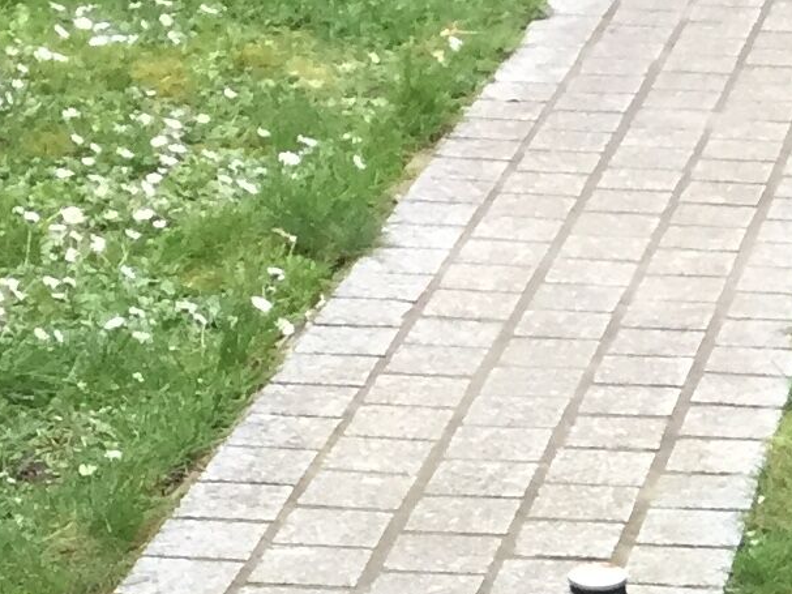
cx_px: 1078
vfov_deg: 8.7
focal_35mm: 156
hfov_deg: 12.2
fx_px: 3569
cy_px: 1407
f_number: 2.2
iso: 32
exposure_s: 1/33
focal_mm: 4.15
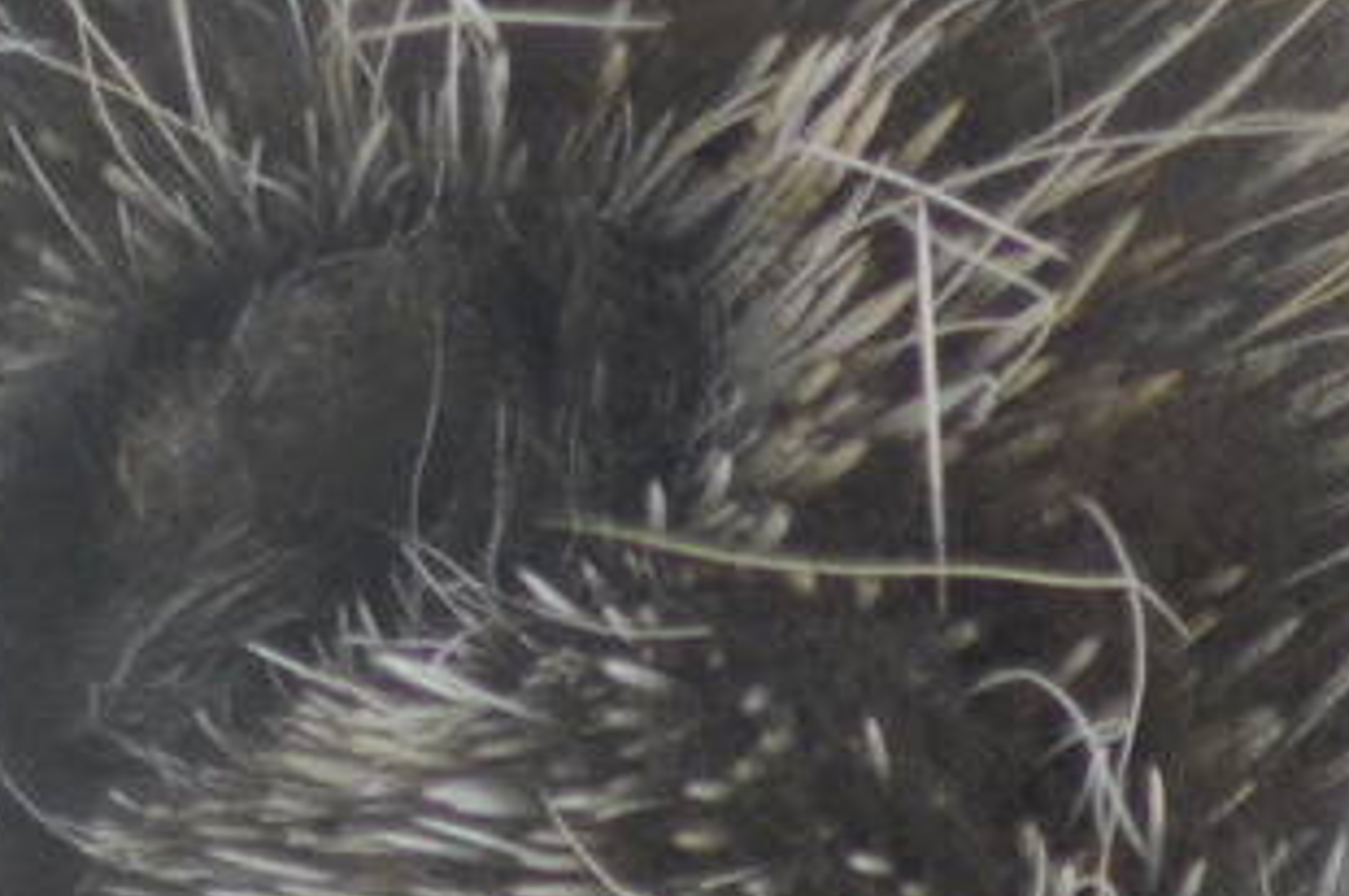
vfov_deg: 0.7
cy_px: 309
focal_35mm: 2011
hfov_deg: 1.0
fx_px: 75276
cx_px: 4
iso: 3200
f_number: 5
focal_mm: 260
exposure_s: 1/320
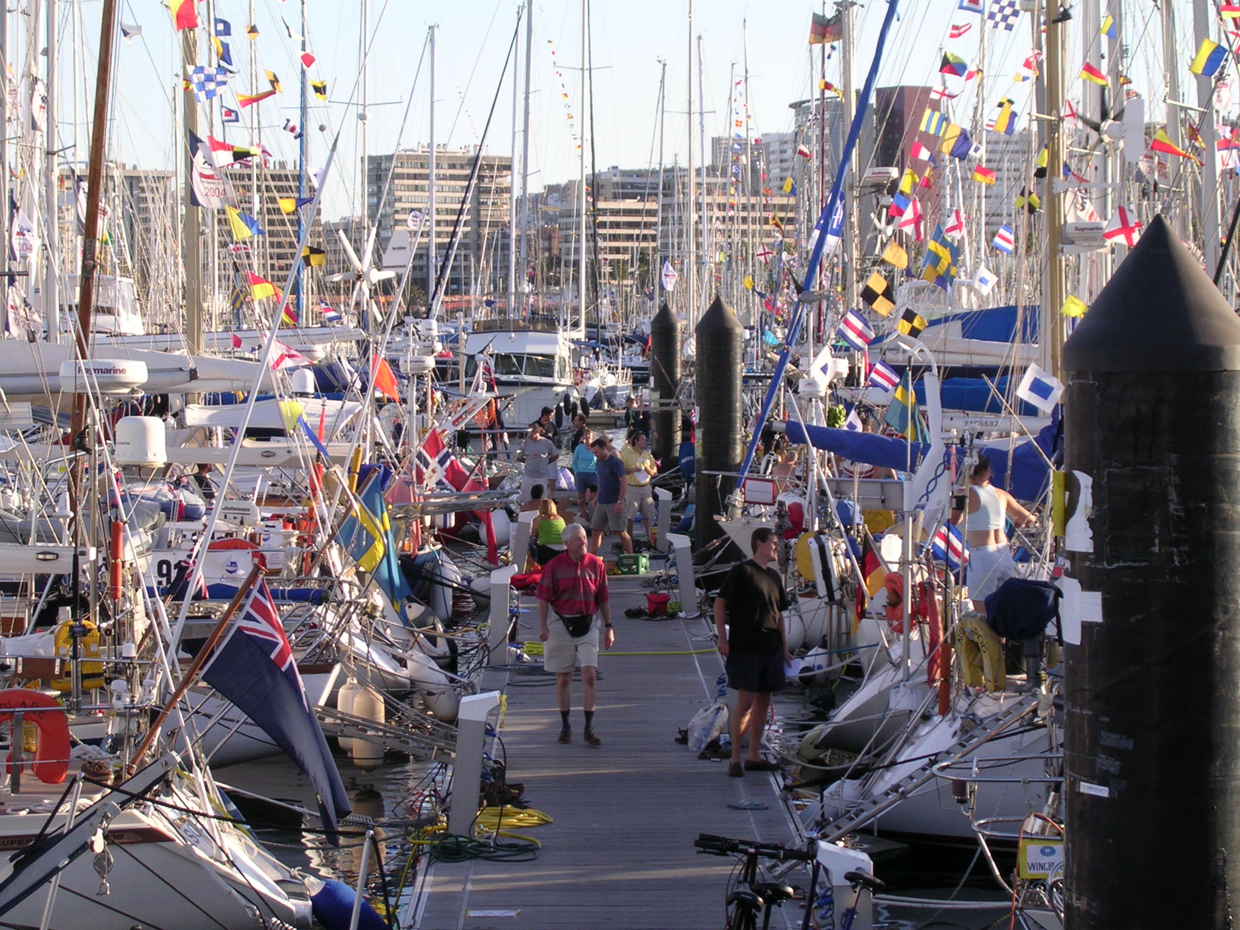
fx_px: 3761
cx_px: 620
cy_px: 465
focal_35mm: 105
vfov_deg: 14.1
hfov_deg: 18.7
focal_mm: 15.9
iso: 100
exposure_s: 1/186
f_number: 4.6
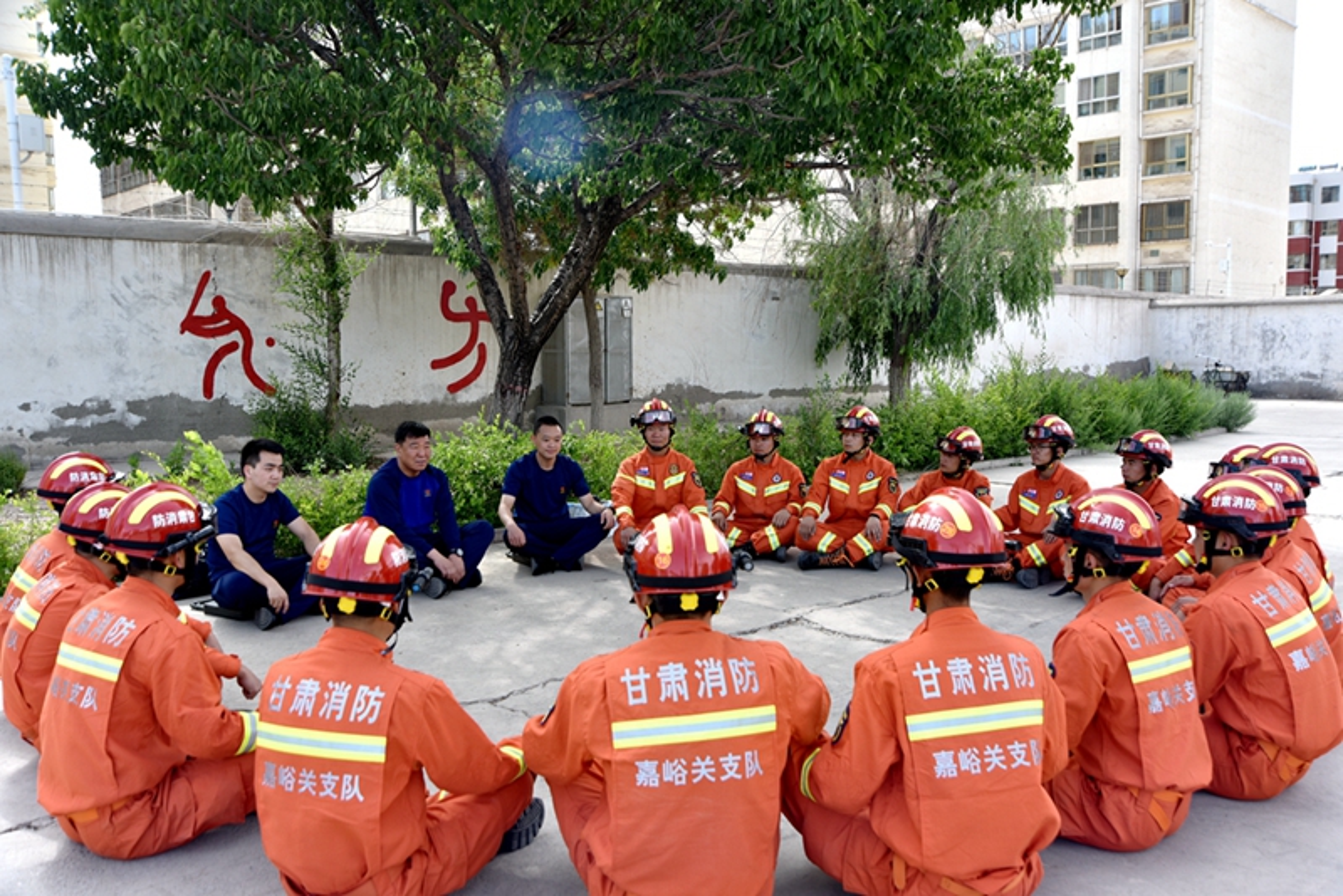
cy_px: 448
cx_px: 672
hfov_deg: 61.9
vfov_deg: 43.6
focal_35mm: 30
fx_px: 1120
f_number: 5.6
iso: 100
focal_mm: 30
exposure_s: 1/125
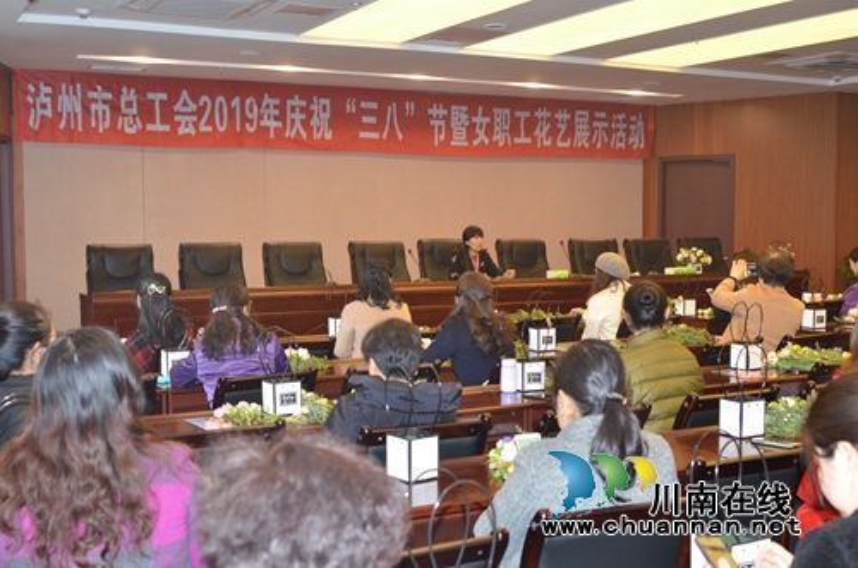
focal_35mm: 42
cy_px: 284
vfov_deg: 31.7
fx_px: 999
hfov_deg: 46.5
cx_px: 429
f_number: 5.6
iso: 1250
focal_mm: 28
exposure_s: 1/60
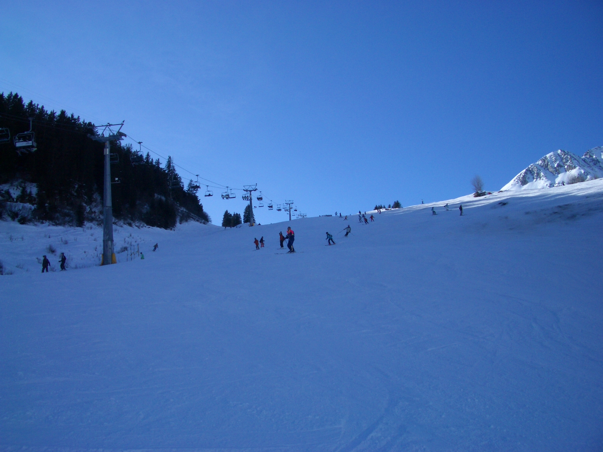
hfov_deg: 52.6
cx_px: 302
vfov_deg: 40.7
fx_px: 610
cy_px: 226
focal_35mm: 35
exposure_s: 1/800
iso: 50
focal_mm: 5.8
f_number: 4.3
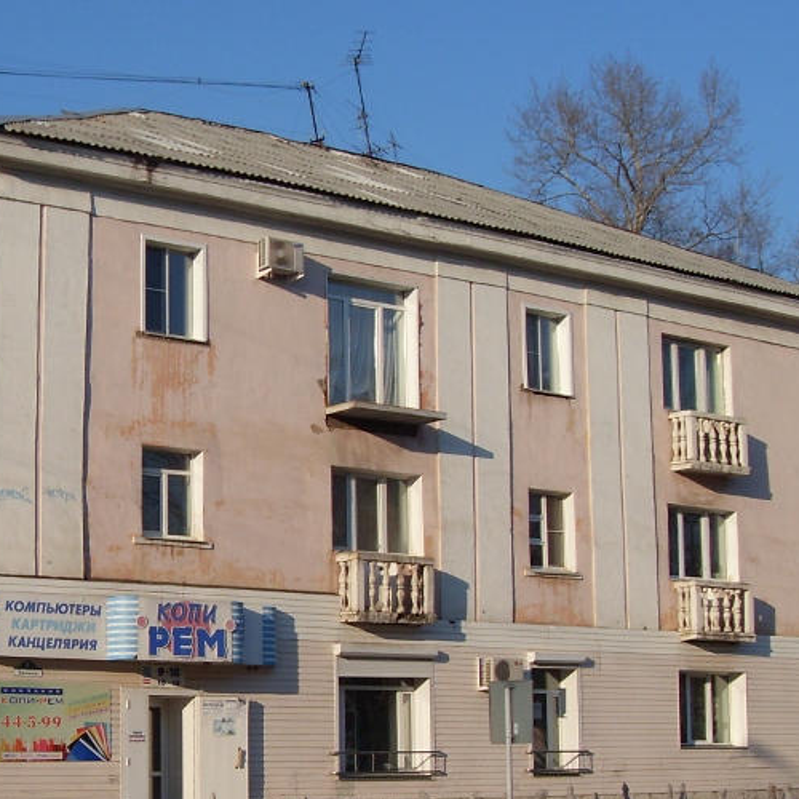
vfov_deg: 24.1
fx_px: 1854
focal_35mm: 71
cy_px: 574
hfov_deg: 24.2
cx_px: 244
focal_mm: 6.3
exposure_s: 1/250
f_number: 7
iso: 80
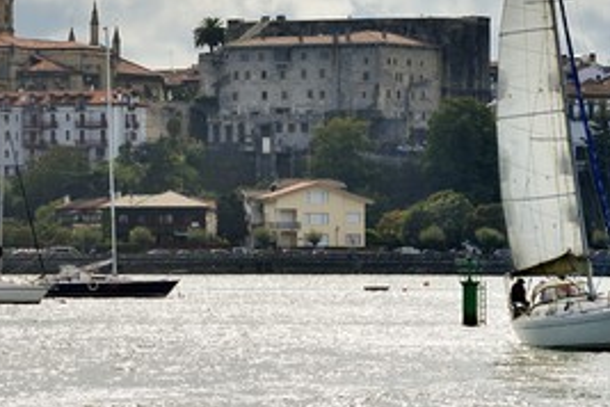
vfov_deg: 5.6
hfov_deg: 8.4
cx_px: 224
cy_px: 110
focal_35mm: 244
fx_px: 4134
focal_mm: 155
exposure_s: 1/320
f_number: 16
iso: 200
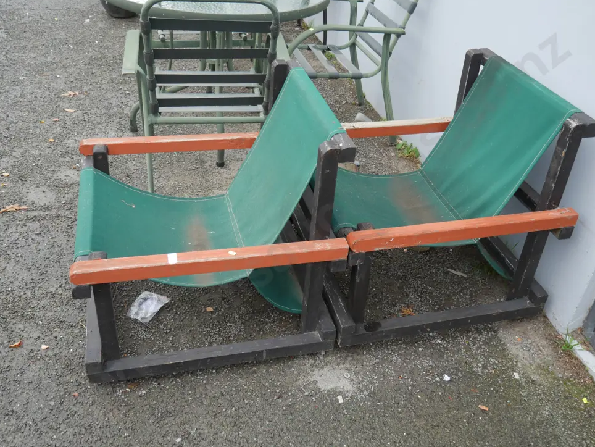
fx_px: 585
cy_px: 233
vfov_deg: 41.8
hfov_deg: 53.9
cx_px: 310
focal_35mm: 34
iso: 200
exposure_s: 1/100
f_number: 3.6
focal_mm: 16
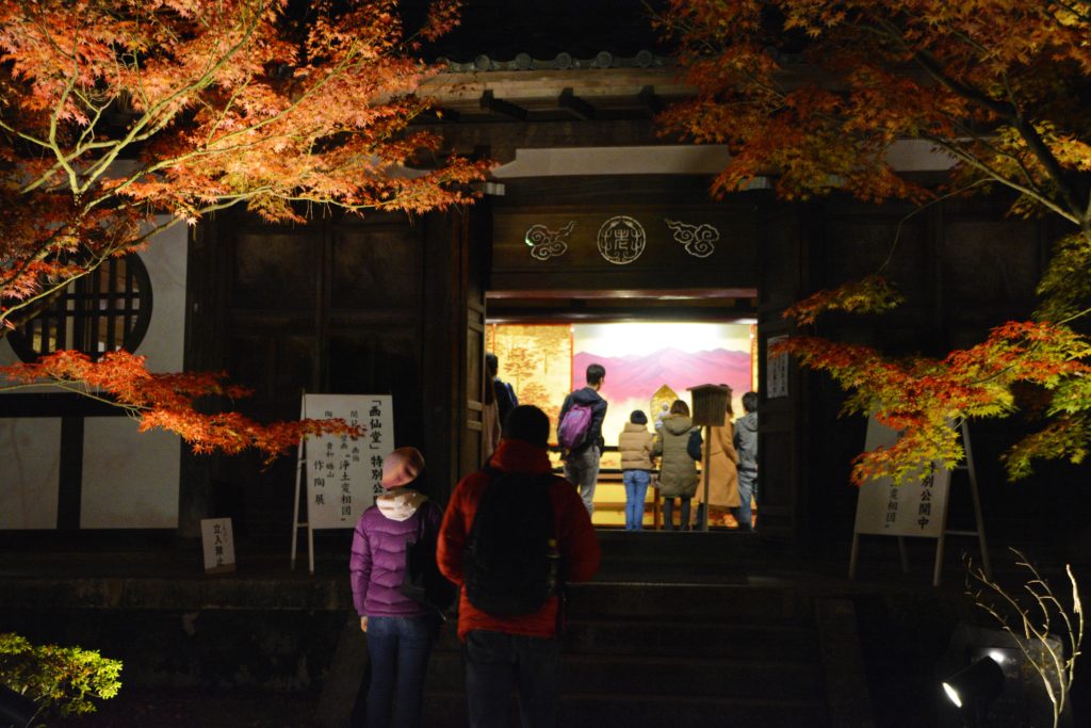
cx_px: 546
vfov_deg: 29.9
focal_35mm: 45
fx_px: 1364
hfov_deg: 43.6
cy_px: 364
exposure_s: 1/30
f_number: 4.2
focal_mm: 30
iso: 2500
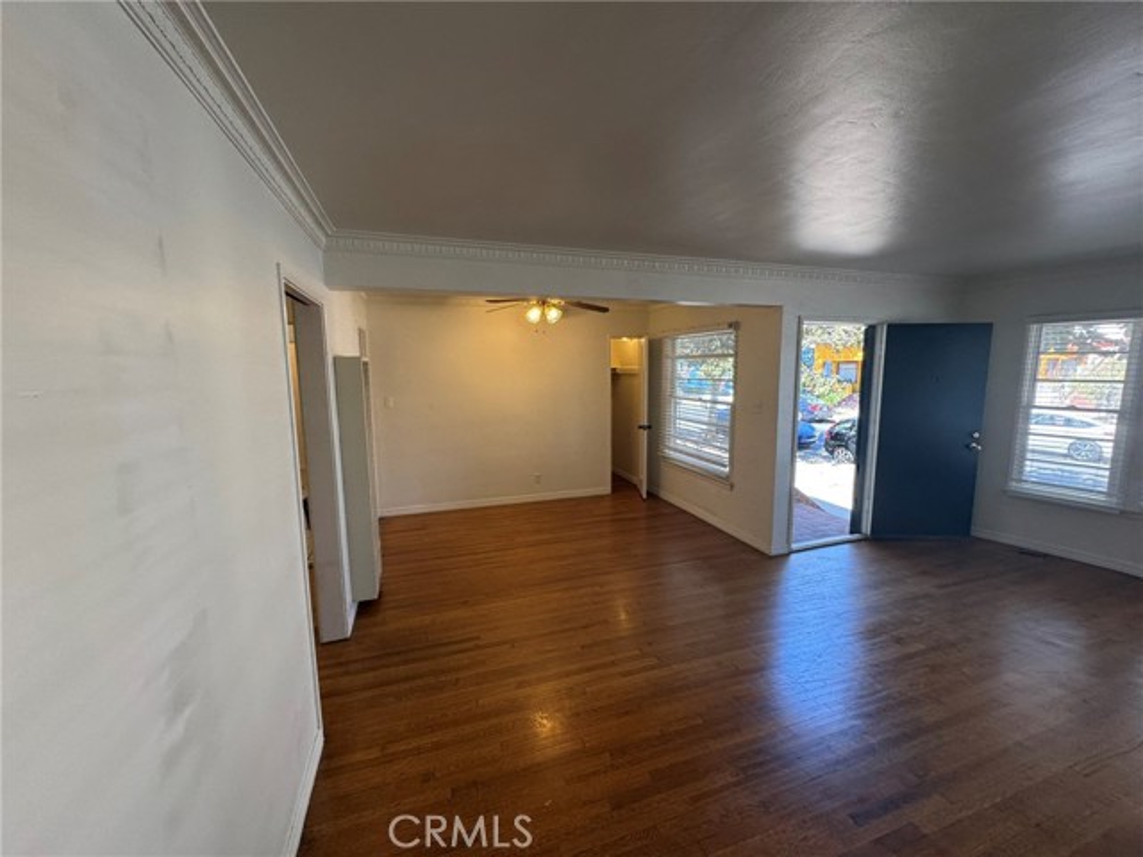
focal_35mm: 14
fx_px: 462
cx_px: 572
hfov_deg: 102.1
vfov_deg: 85.7
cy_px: 428
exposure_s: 1/120
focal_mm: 2.22
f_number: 2.2
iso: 160
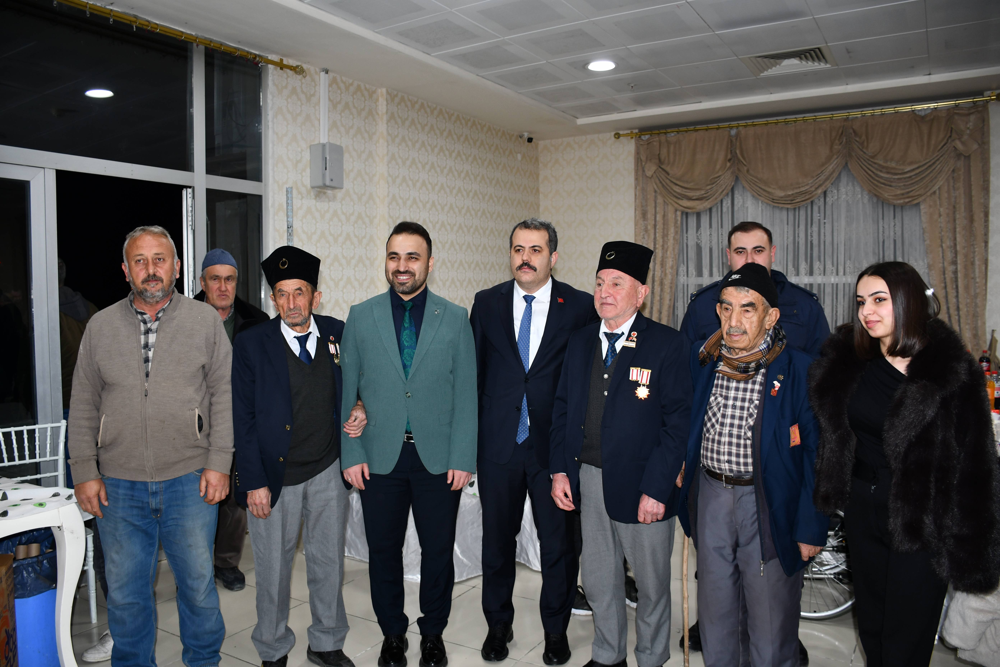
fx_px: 750
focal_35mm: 27
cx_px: 500
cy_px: 334
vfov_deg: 47.9
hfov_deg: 67.4
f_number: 3.5
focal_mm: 18
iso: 250
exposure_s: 1/60
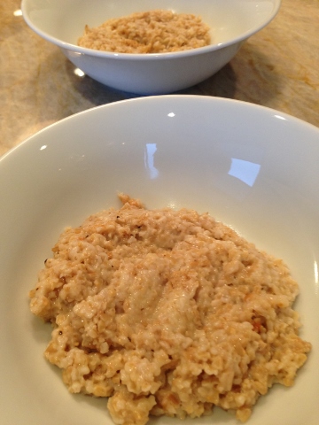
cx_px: 160
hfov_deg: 42.9
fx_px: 405
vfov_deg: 55.4
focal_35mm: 33
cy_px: 212
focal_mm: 4.12
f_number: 2.4
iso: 100
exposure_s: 1/20
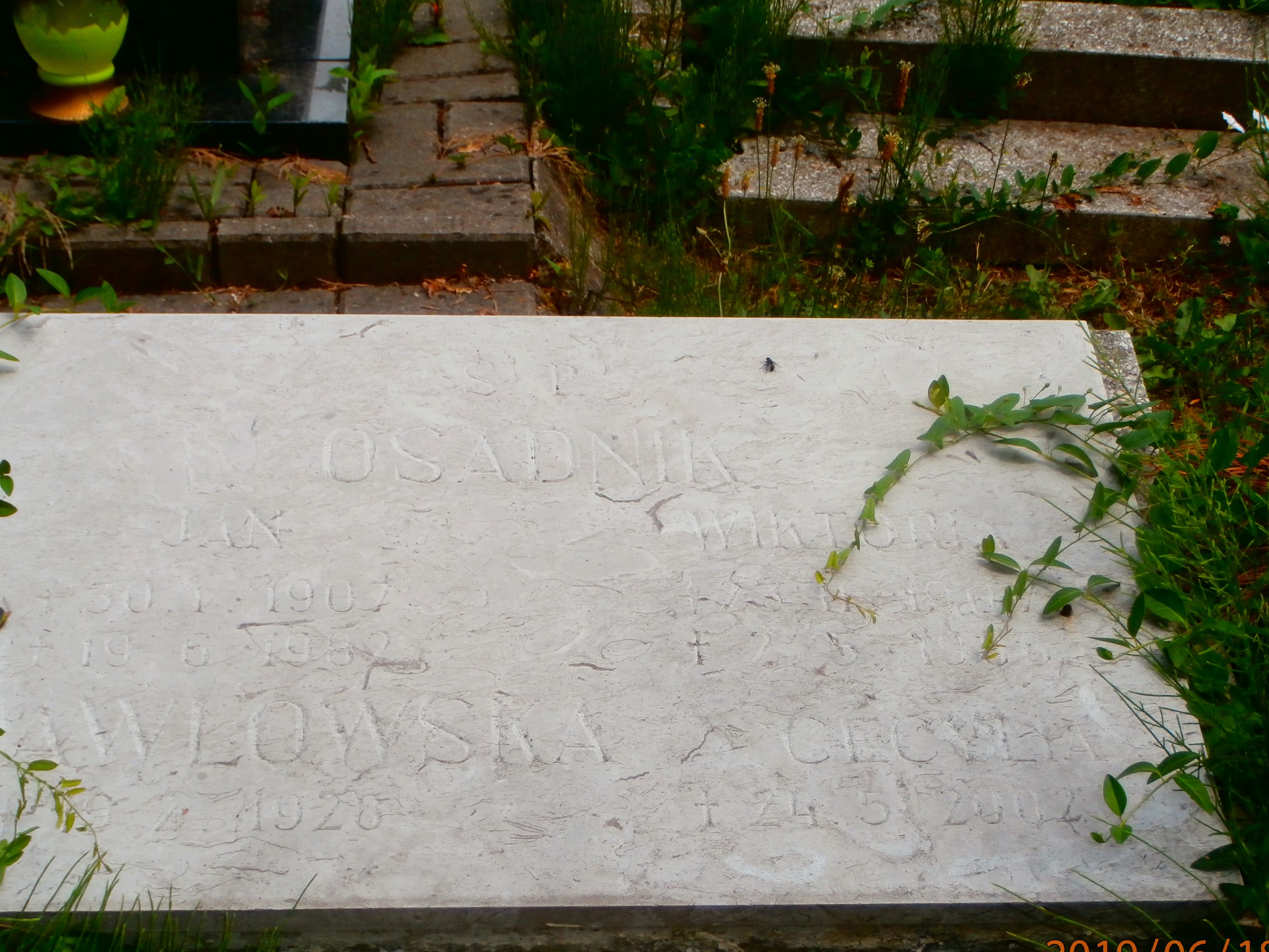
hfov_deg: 28.6
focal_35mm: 68
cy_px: 508
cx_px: 610
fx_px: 2493
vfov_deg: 21.6
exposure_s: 1/400
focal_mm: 10.11
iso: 100
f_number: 4.5
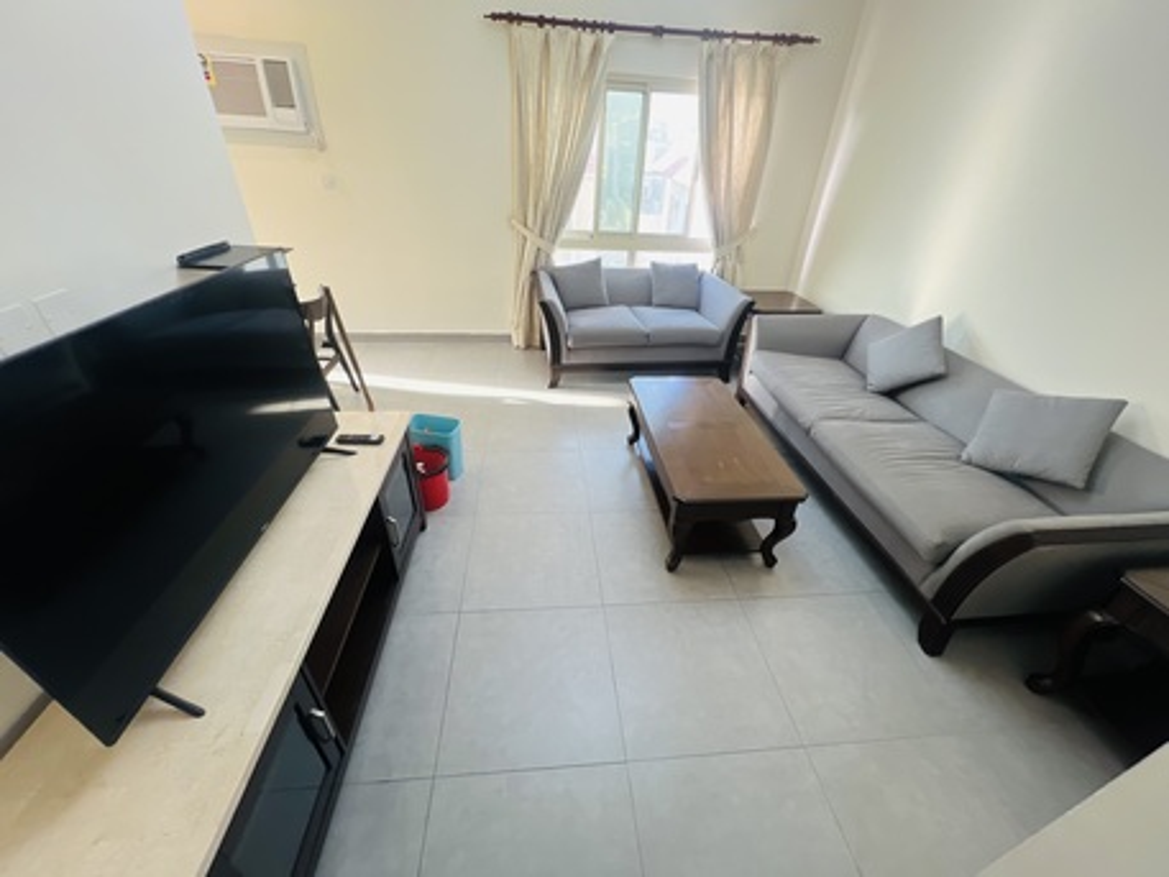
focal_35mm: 13
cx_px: 584
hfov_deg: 106.2
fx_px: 439
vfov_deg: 89.9
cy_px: 438
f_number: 1.8
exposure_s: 1/50
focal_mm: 1.57
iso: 160
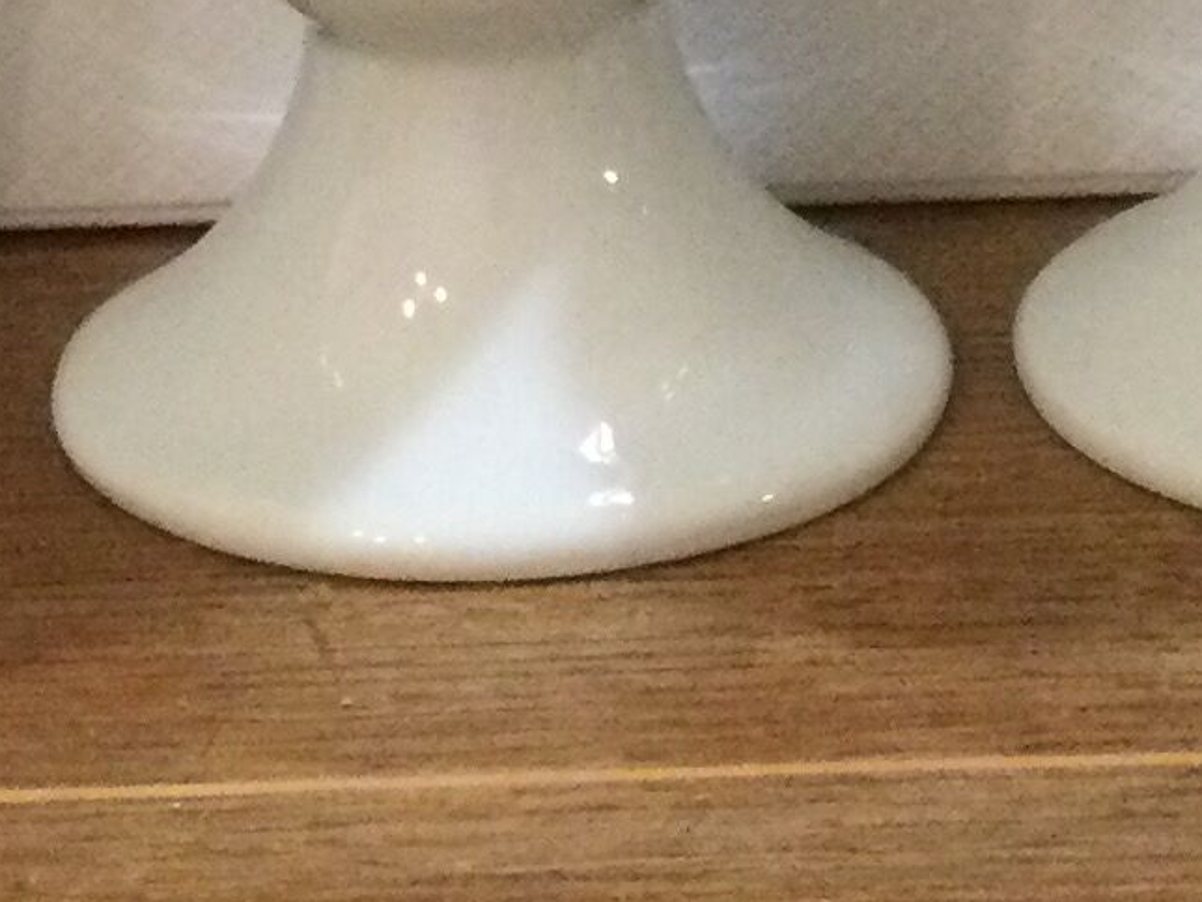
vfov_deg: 9.3
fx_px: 5452
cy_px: -331
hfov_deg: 12.6
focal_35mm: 157
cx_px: 437
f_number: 2.4
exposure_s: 1/20
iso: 200
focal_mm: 3.3
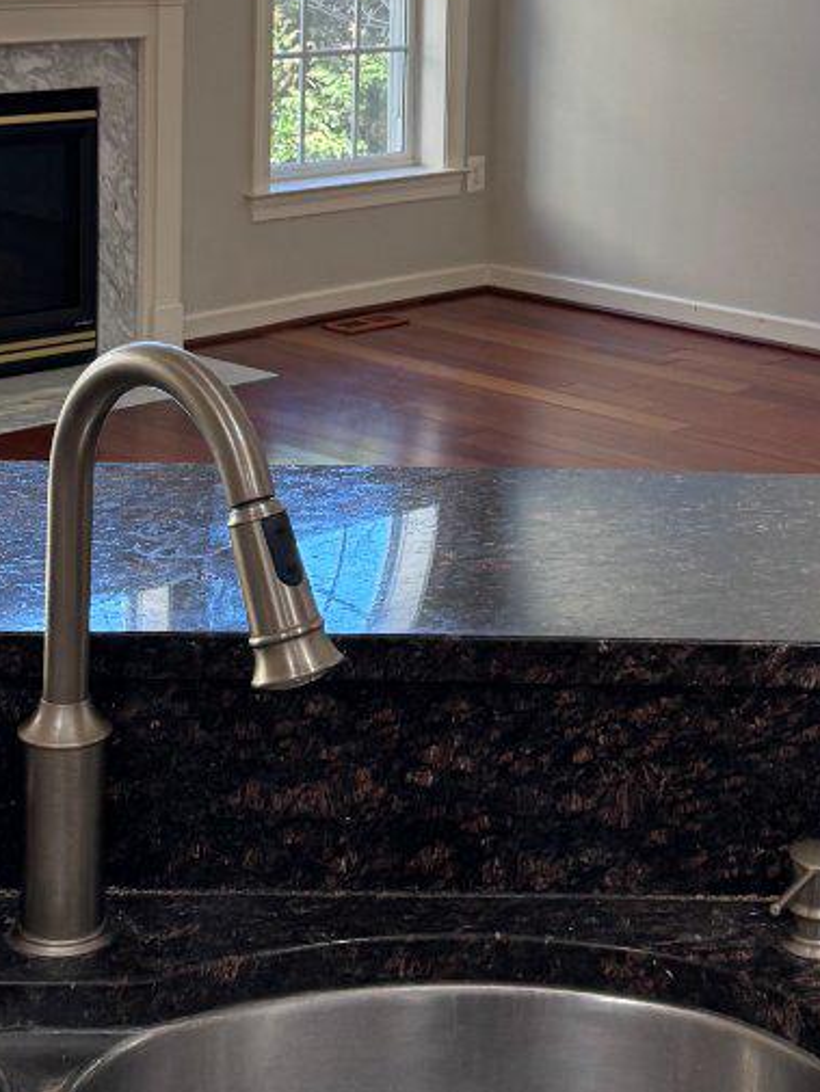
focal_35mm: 73
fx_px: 2305
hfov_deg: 20.2
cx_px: 441
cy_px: 104
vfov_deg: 25.8
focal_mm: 6.76
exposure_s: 1/120
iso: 125
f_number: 1.78
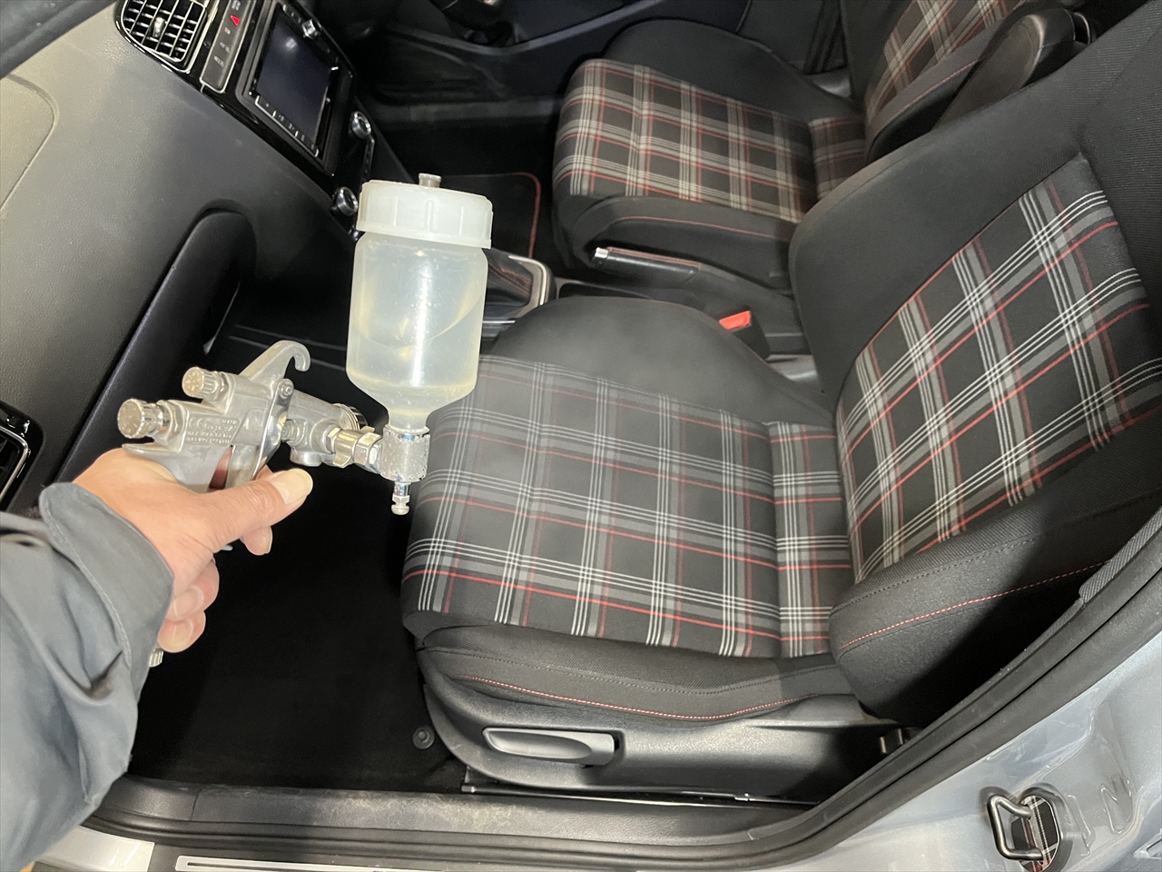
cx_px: 581
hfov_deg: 67.3
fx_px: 873
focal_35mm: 26
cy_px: 436
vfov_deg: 53.1
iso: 640
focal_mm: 5.1
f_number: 1.6
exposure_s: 1/40
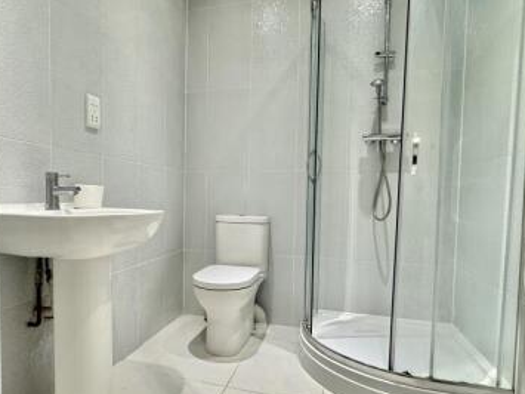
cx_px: 221
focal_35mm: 23
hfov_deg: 73.4
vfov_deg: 58.7
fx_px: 349
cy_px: 216
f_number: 2.2
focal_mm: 2.22
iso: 250
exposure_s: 1/100
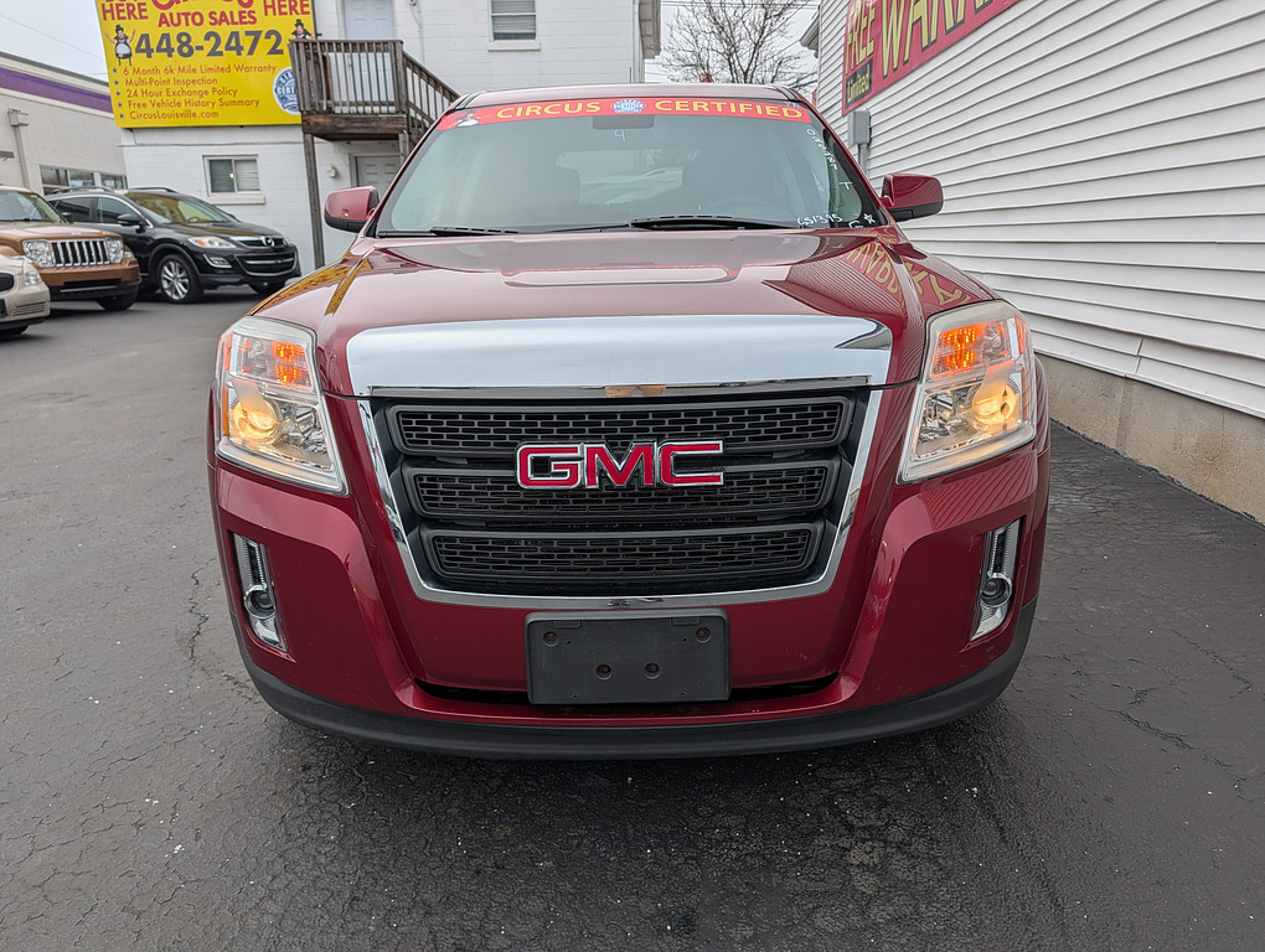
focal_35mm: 24
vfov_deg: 56.9
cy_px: 476
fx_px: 878
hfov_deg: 71.5
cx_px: 632
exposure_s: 1/584
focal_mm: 6.9
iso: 19
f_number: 1.68
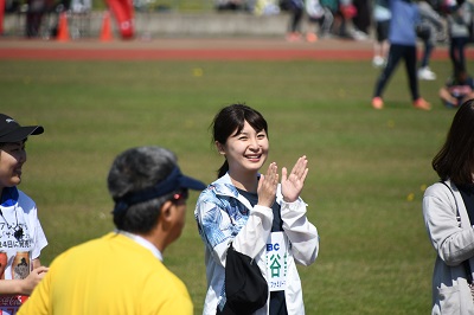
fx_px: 5920
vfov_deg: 3.0
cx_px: 237
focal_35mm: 450
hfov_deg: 4.6
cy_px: 158
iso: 800
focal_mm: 300
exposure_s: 1/5000
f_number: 6.3
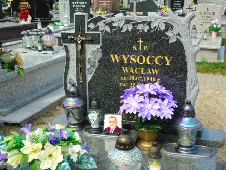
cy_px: 85
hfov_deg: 35.5
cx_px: 113
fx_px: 353
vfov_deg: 27.0
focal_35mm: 54
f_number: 4.3
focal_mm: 9.6
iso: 80
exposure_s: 1/320
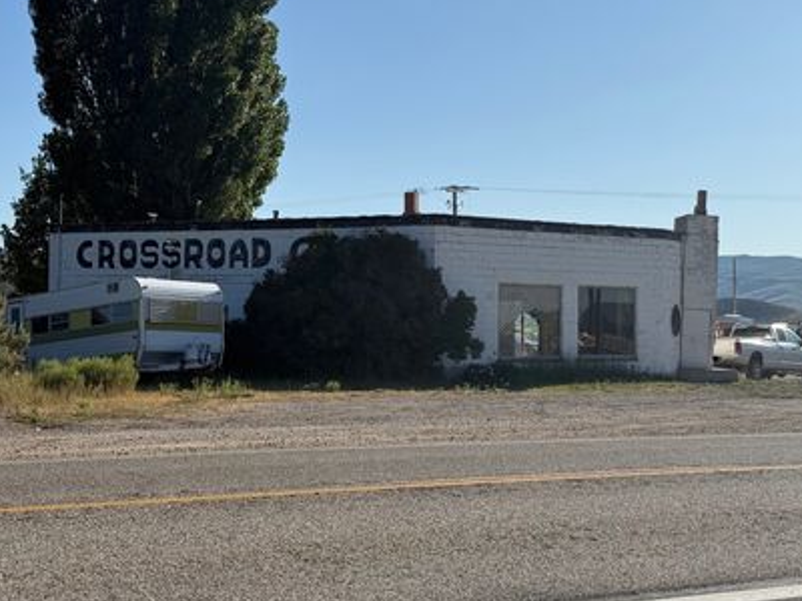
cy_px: 279
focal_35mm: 60
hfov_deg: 32.1
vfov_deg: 24.4
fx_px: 1390
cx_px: 467
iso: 64
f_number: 1.78
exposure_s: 1/7874
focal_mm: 6.76
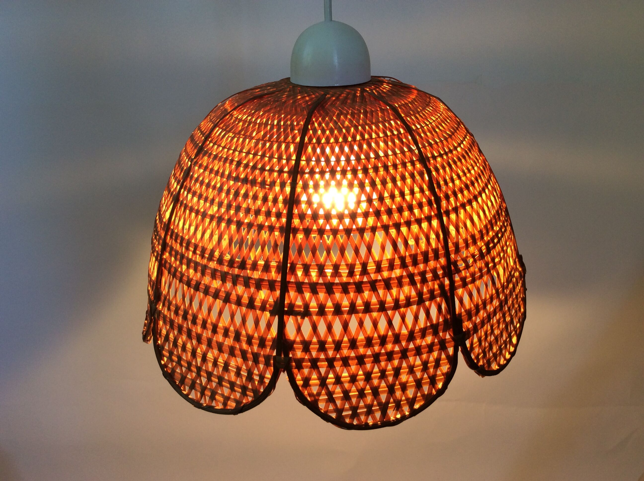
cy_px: 240
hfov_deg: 56.9
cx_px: 322
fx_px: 594
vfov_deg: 44.1
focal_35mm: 32
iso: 50
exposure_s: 1/50
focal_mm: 3.3
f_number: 2.4
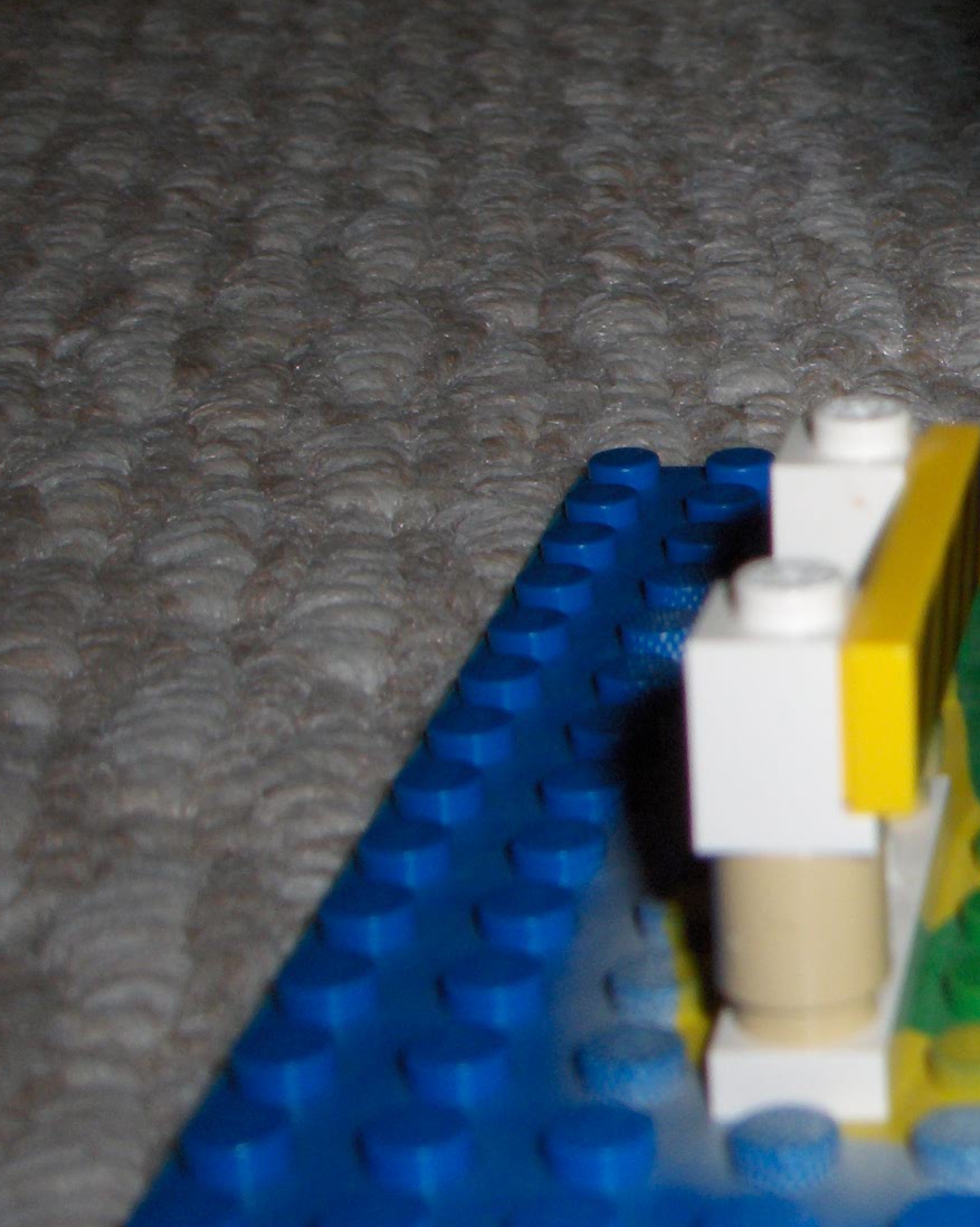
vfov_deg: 19.2
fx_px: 3591
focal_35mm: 99
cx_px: 1475
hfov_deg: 14.5
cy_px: 296
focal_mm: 8
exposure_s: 1/60
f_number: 4.8
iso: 100
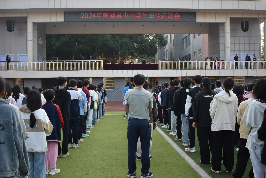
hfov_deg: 49.5
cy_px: 89
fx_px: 288
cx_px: 133
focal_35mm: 39
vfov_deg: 34.2
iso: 640
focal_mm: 26
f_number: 4
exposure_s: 1/1000
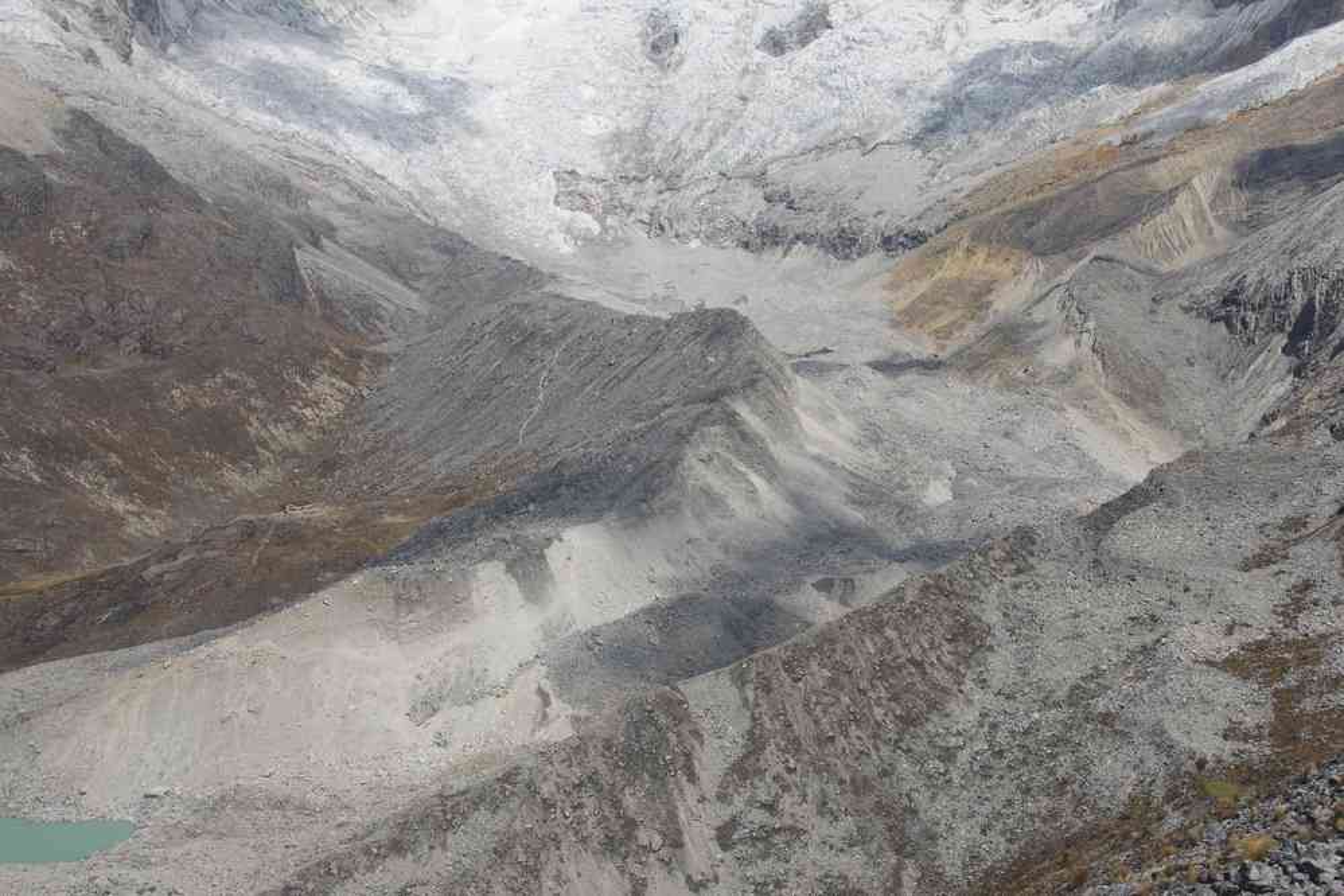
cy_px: 448
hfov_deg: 40.0
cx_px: 672
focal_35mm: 50
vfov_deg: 27.3
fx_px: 1848
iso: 200
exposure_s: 1/160
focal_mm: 33
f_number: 11
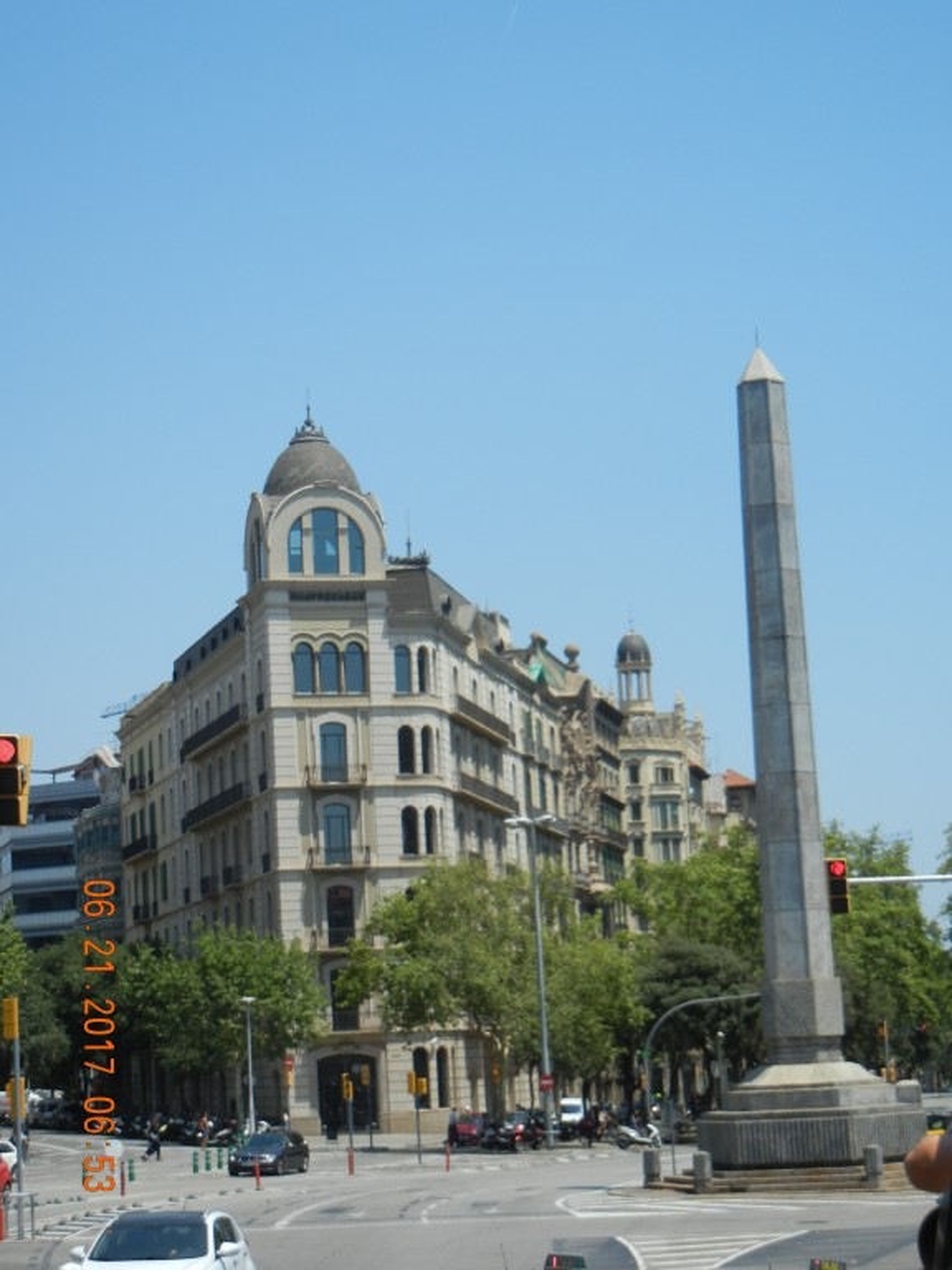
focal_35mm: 77
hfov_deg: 19.1
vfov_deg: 25.3
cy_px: 635
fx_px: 2824
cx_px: 476
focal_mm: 13.9
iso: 160
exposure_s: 1/290
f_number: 8.6
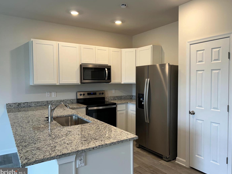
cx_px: 119
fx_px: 181
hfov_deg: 65.3
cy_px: 87
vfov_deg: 51.3
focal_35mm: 27
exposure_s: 1/120
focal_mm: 5.7
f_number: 1.5
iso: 100
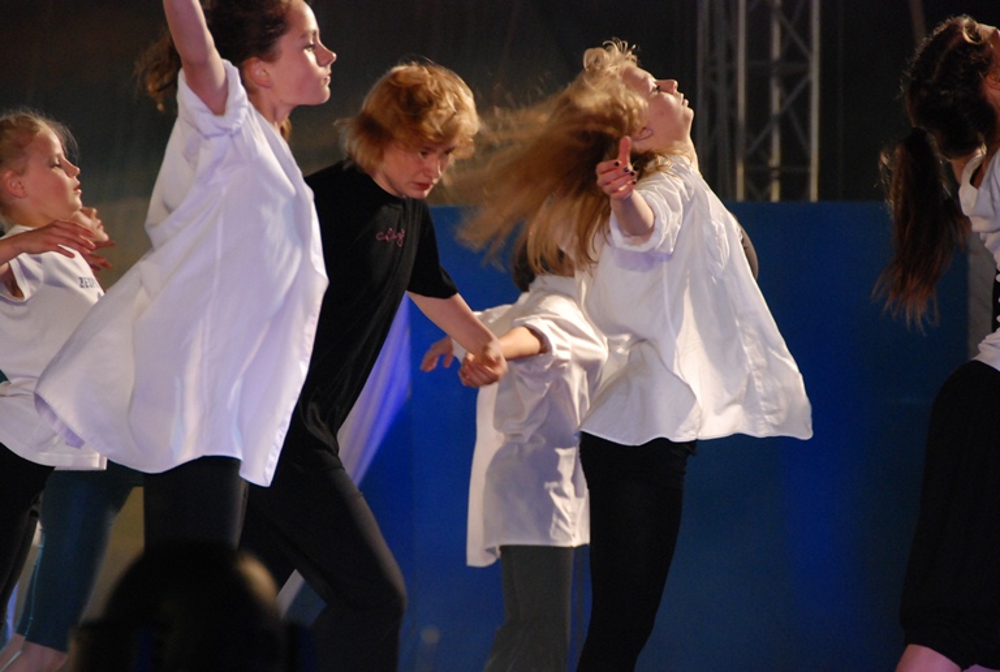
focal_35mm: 255
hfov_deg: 8.1
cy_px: 336
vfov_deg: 5.4
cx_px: 500
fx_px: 7100
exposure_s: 1/125
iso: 1250
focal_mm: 170
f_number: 5.6
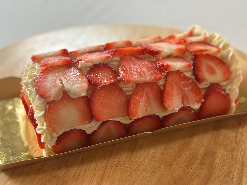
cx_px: 124
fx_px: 343
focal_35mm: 48
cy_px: 92
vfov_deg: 30.3
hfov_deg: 39.7
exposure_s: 1/60
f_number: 1.78
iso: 125
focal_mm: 6.86
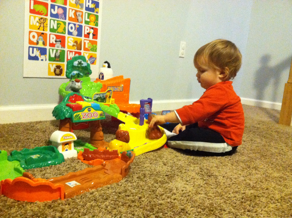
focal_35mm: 35
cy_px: 109
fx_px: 295
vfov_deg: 40.6
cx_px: 146
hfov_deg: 52.7
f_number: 2.8
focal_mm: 3.85
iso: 1000
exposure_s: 1/15
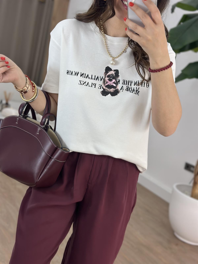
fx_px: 366
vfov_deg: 39.7
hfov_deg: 30.3
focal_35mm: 48
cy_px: 132
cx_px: 99
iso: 80
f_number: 1.78
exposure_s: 1/494
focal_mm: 6.86
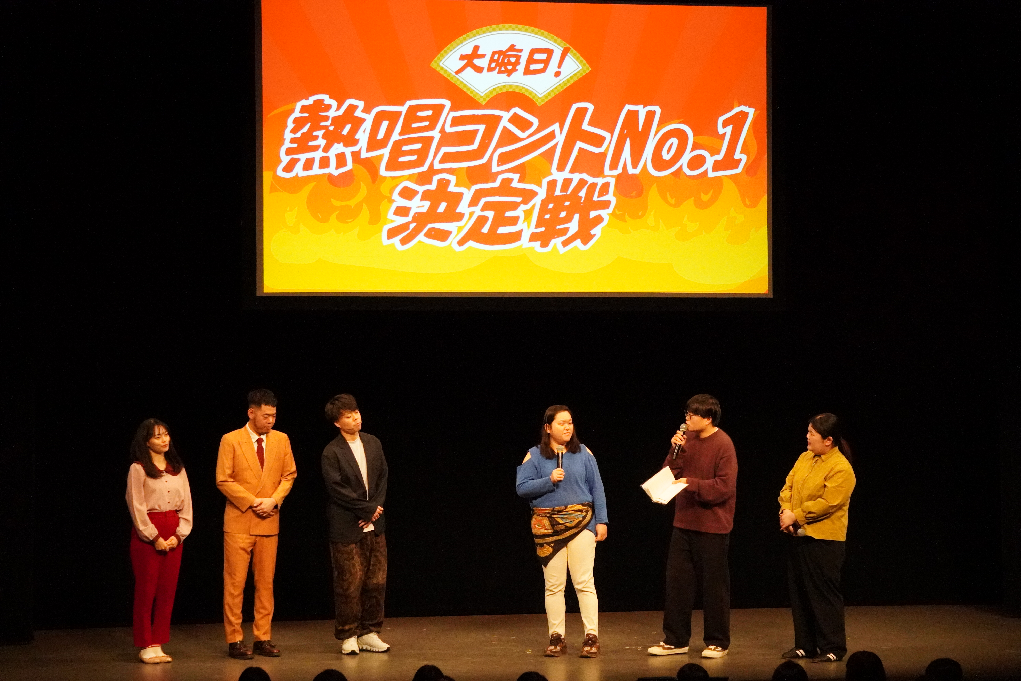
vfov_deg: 16.6
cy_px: 340
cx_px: 510
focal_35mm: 82
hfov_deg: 24.6
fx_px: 2340
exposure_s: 1/1000
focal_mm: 55
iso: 10000
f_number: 4.5
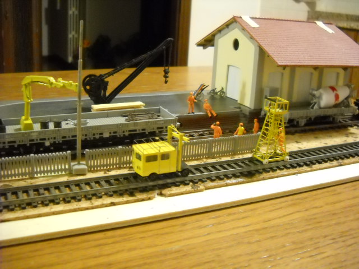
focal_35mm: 41
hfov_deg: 45.8
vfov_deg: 35.1
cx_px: 180
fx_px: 425
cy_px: 134
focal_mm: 6.72
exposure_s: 1/7
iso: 800
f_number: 3.1
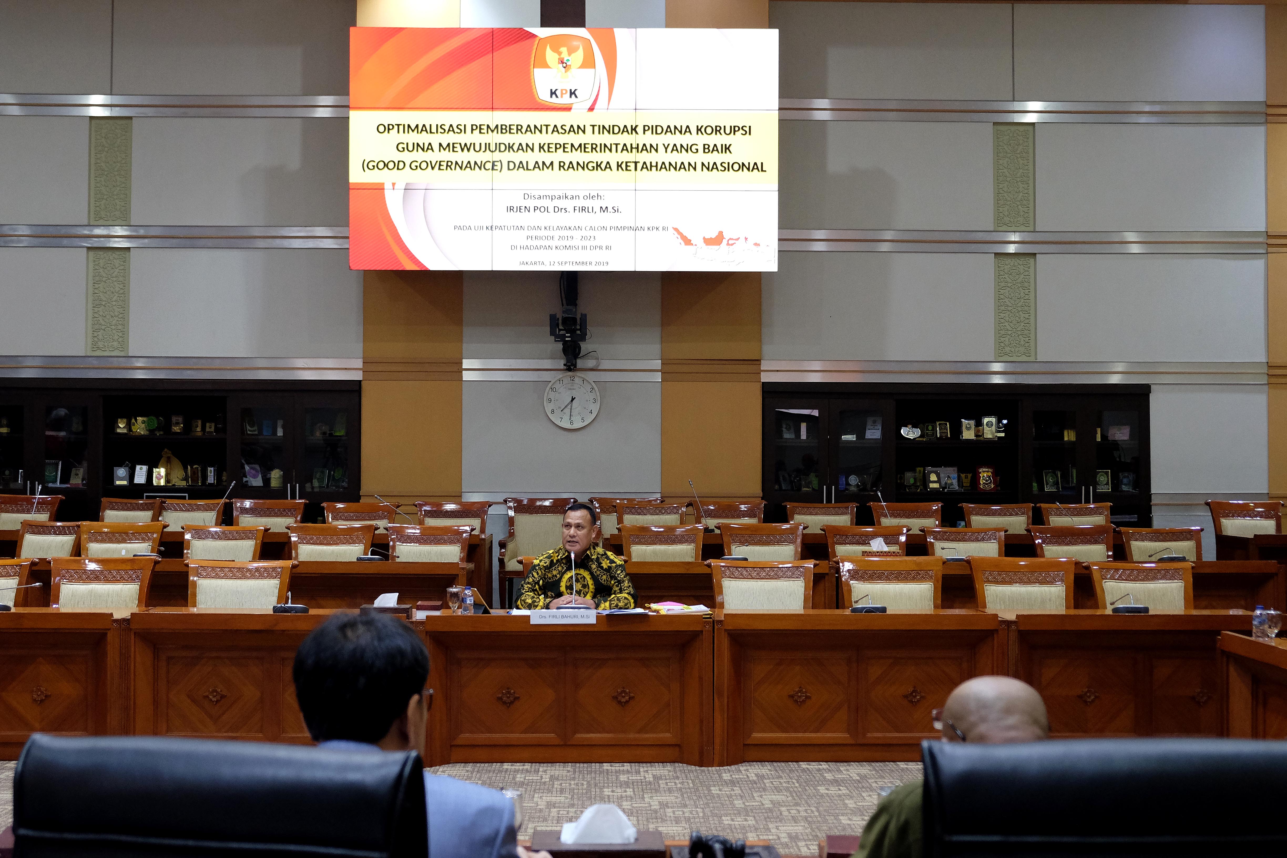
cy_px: 429
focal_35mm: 38
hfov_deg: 50.7
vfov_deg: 35.1
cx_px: 644
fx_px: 1358
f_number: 3.2
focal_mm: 25.4
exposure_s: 1/125
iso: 1600
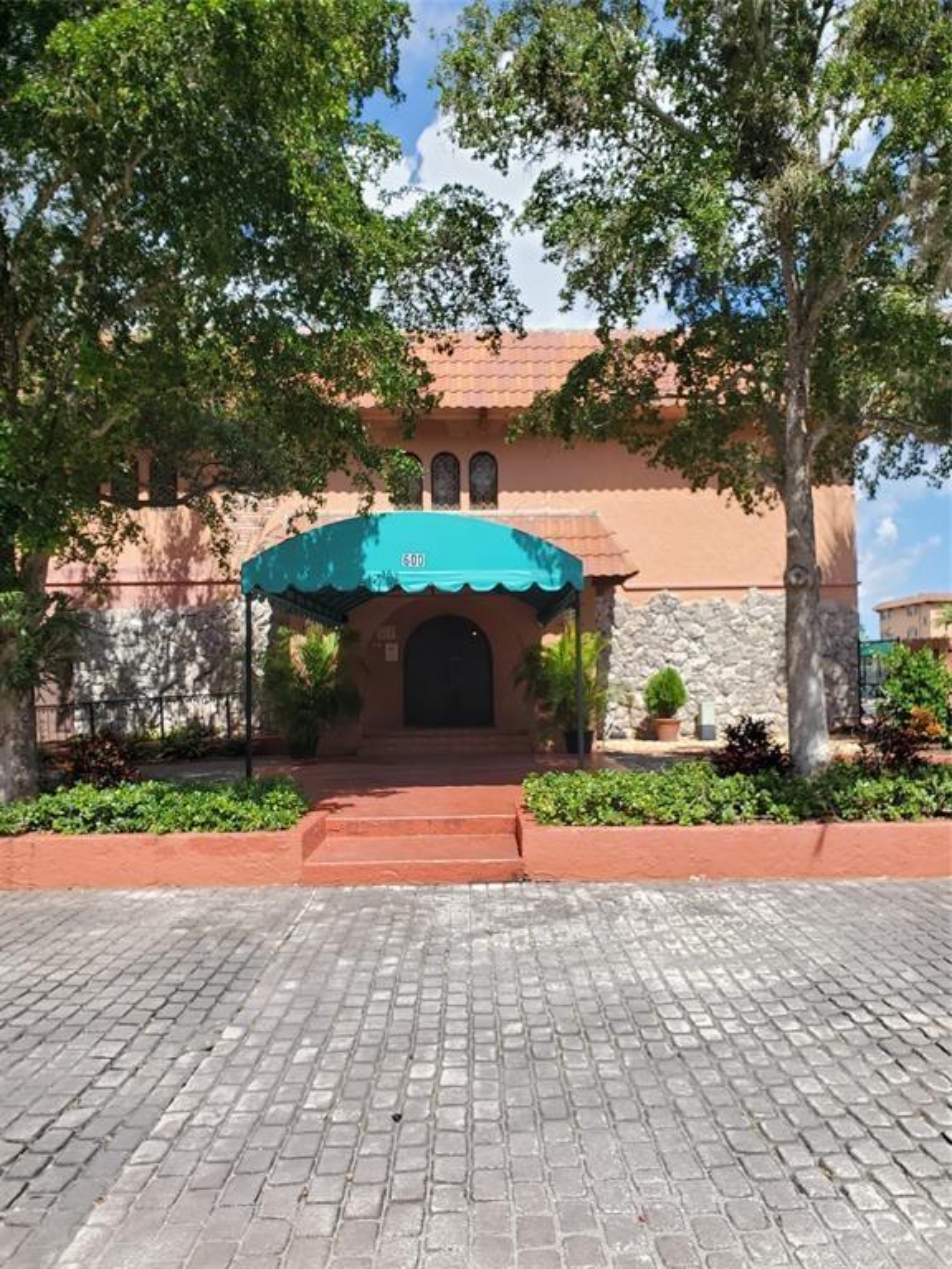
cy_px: 634
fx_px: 953
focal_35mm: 26
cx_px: 476
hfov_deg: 53.1
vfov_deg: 67.3
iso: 50
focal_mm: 4.3
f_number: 2.4
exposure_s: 1/1136
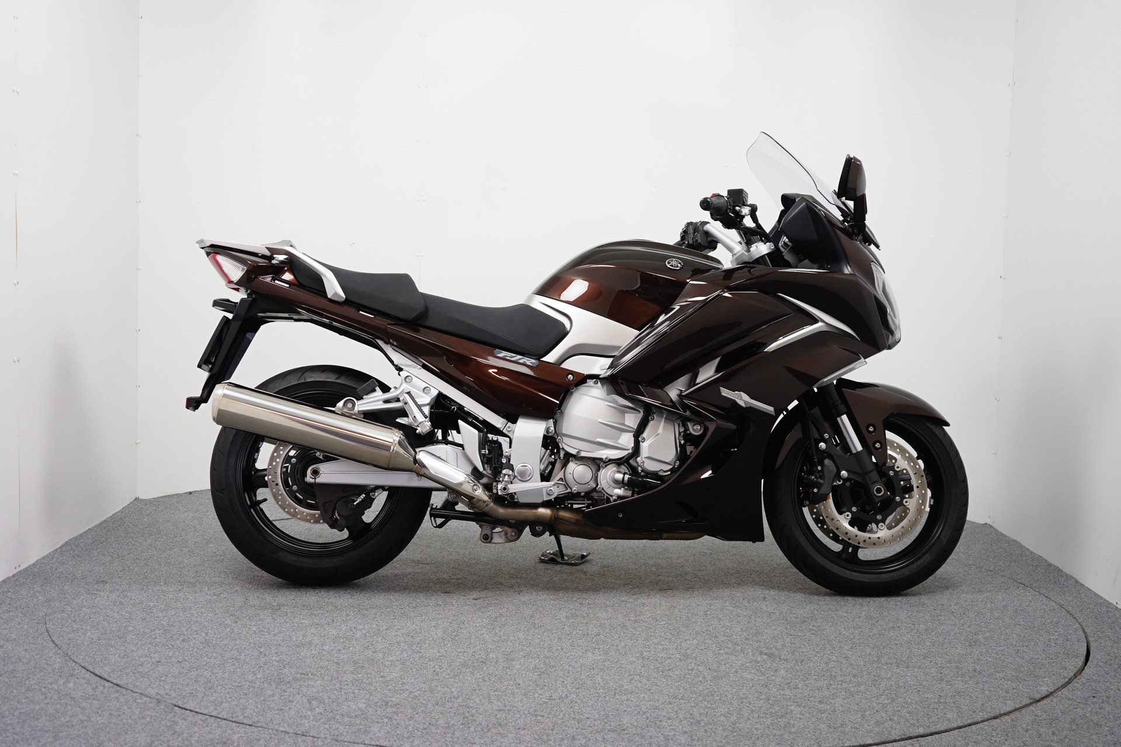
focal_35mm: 46
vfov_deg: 29.2
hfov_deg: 42.7
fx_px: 1432
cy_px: 374
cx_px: 560
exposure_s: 1/80
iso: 1000
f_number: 5
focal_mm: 46
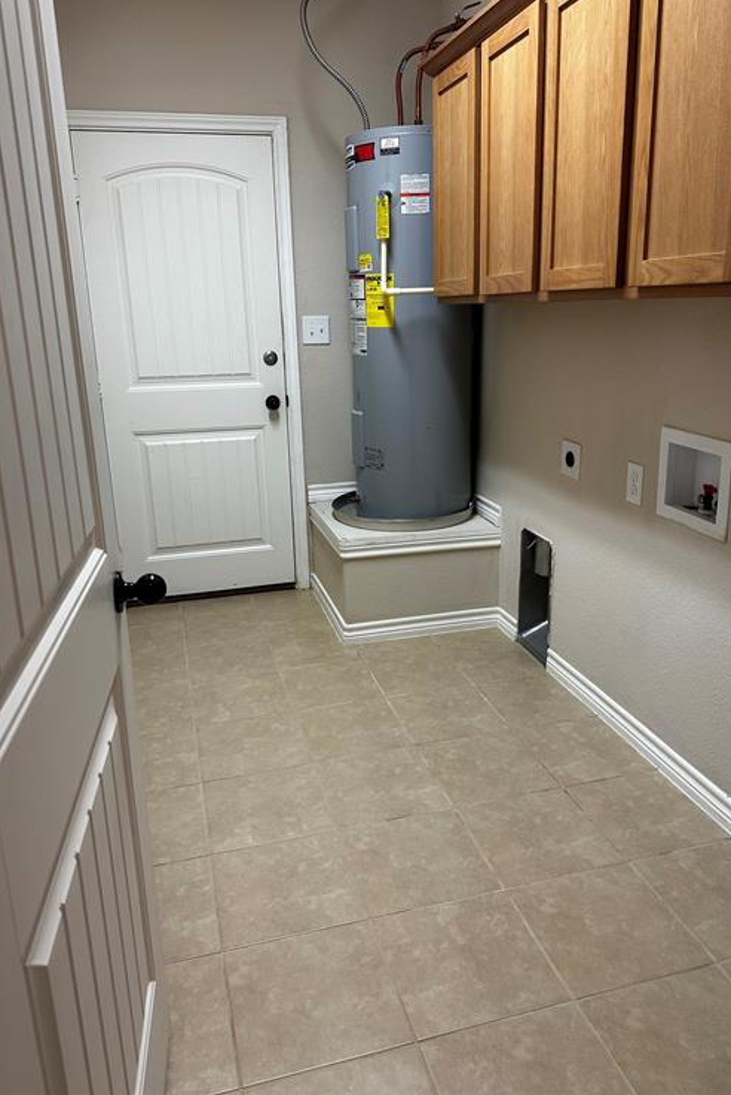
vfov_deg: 69.3
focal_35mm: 26
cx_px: 367
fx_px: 791
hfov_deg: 49.6
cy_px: 526
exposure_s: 1/60
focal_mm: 6.86
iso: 125
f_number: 1.78
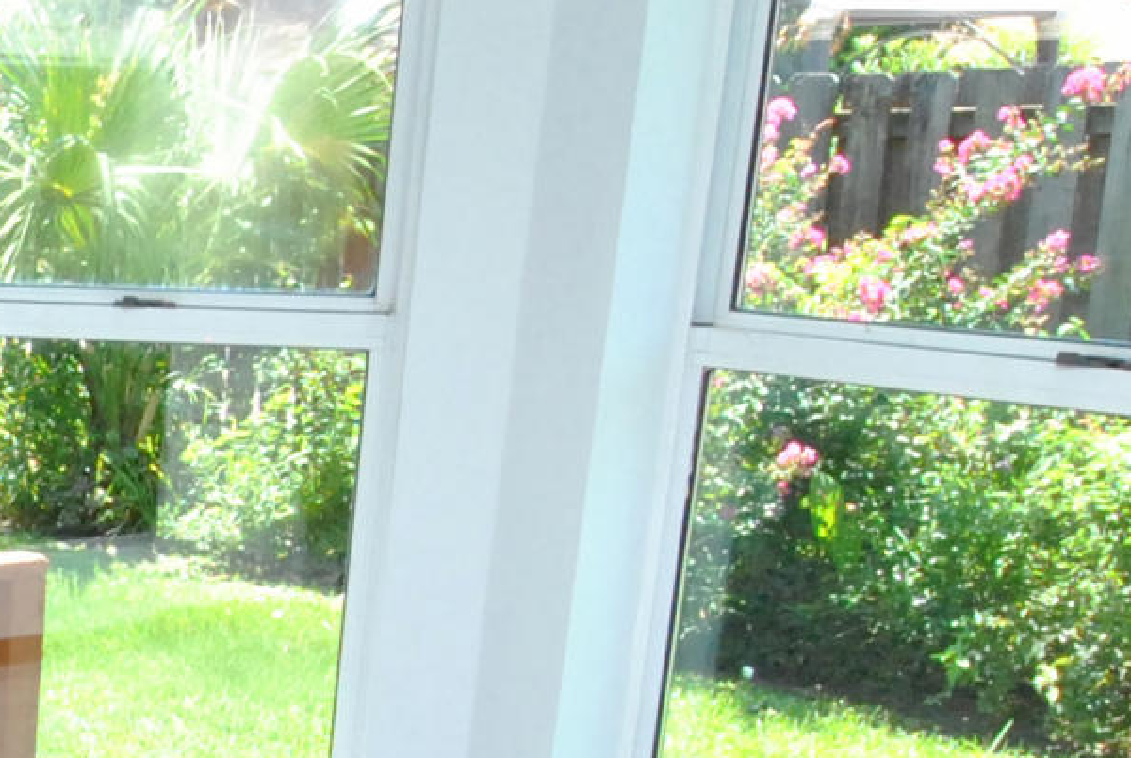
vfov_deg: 17.9
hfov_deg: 21.9
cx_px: -607
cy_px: 698
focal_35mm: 75
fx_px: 2360
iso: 800
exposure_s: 1/80
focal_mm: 10
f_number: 11
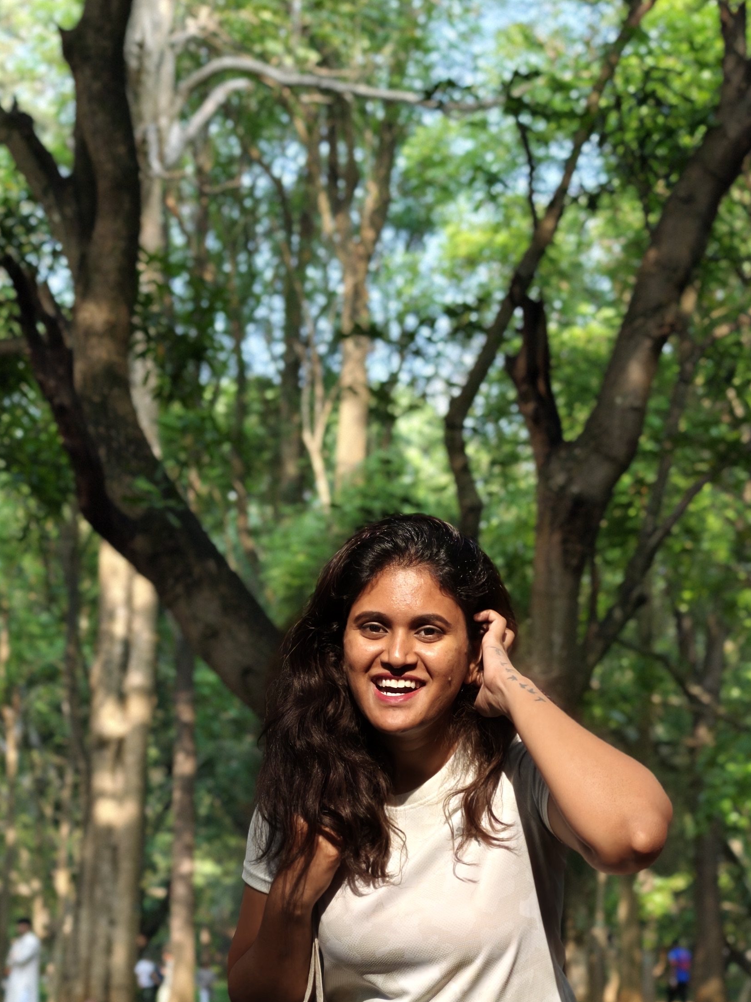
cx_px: 465
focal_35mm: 85
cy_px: 861
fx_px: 2459
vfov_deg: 22.6
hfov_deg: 17.3
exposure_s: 1/531
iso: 50
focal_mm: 8.72
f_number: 1.63
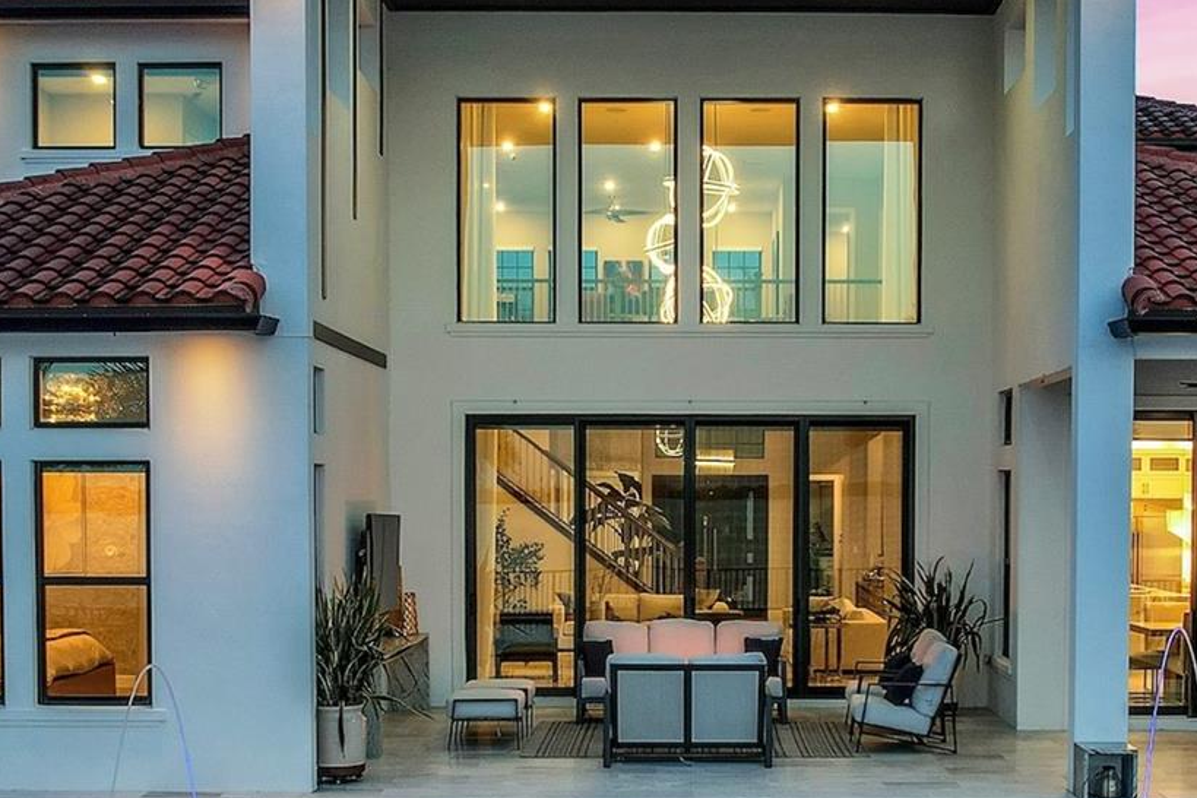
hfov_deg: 36.2
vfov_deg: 24.4
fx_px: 1829
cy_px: 574
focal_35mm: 55
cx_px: 688
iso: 180
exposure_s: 1/15
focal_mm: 8.38
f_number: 2.8
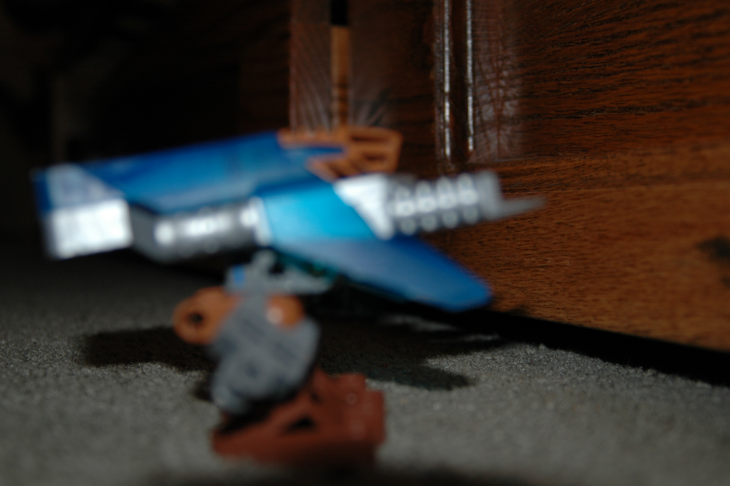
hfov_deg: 46.4
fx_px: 851
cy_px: 243
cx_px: 365
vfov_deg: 31.8
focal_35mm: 42
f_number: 3.3
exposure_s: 1/60
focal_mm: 28
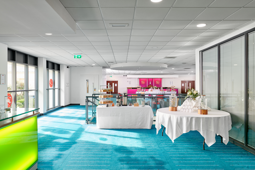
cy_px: 85
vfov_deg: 53.1
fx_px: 170
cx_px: 128
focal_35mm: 24
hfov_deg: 73.7
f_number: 5.6
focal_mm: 24
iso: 200
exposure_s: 1/40
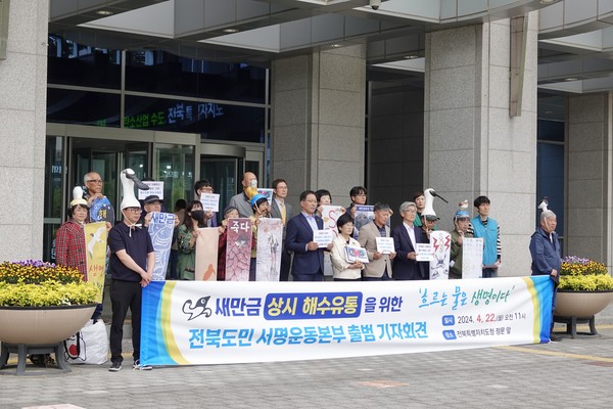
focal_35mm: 68
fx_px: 1158
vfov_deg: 20.0
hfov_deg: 29.7
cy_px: 204
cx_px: 306
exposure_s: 1/320
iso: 100
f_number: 3.5
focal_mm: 24.79
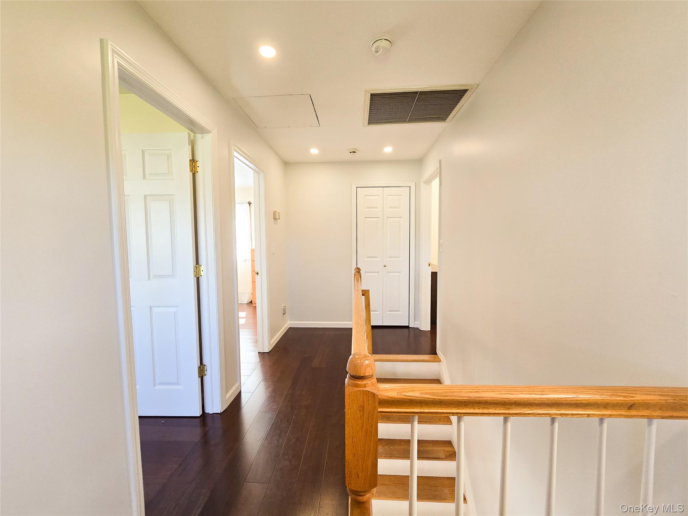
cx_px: 344
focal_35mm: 13
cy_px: 258
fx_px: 258
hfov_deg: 106.2
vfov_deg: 89.9
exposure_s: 1/60
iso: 160
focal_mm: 2.2
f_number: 2.2
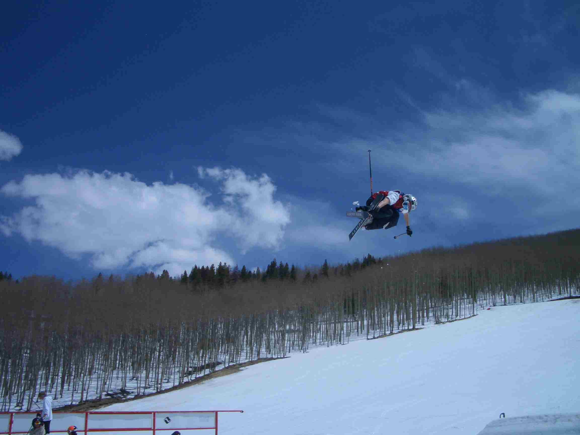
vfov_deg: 40.7
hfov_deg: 52.6
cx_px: 290
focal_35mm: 35
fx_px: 586
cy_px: 218
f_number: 4.3
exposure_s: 1/2000
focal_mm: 5.8
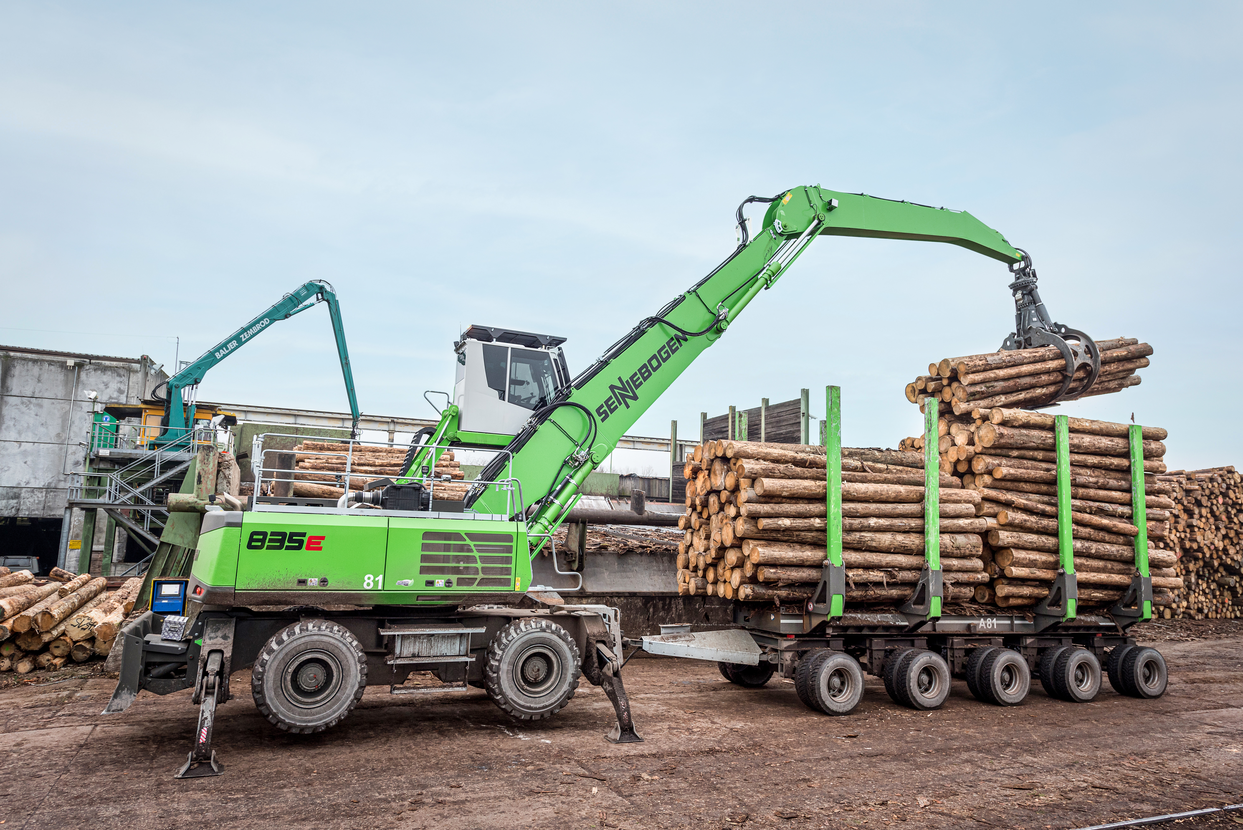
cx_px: 622
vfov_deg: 53.2
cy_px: 415
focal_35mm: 24
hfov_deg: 73.7
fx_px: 829
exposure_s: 1/125
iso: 500
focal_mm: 24
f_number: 5
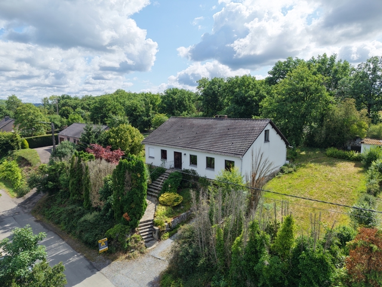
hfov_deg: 71.6
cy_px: 144
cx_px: 191
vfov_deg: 56.8
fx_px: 265
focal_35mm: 24
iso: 410
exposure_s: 1/4000
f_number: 1.8
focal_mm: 8.67
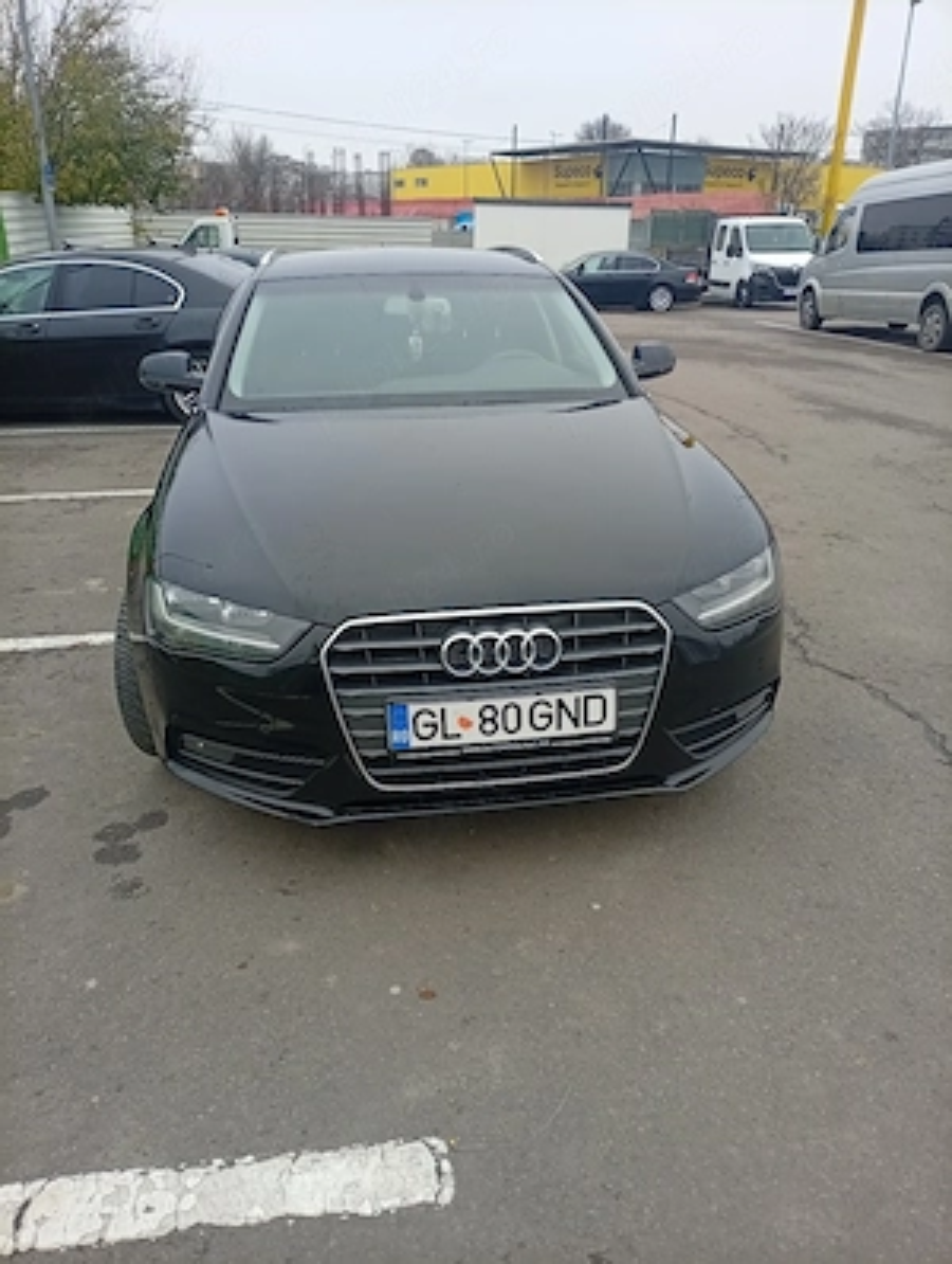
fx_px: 987
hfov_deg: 51.5
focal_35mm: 27
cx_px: 476
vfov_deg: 65.2
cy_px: 632
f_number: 1.8
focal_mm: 3.84
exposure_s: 1/250
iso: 50
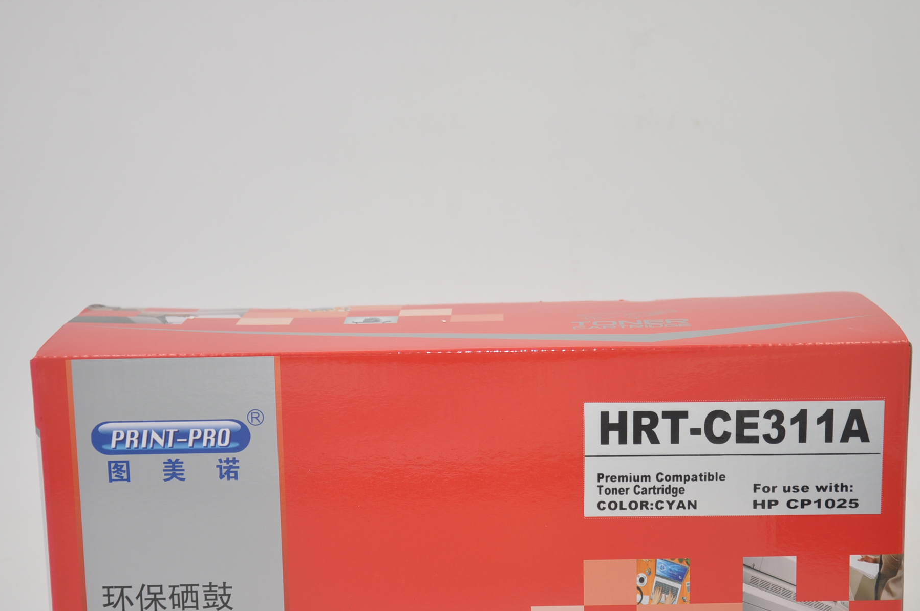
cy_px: 354
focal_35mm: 68
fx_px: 1736
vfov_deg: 20.0
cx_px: 503
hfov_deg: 29.7
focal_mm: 38
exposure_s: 1/200
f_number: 4.5
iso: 200
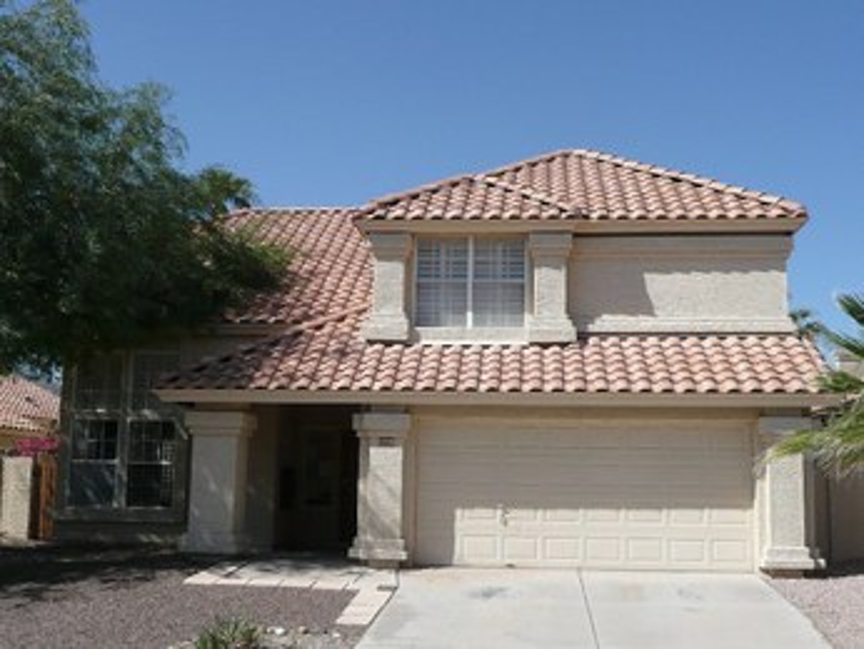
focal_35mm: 42
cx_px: 432
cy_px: 324
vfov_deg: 34.4
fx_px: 1049
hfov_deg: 44.8
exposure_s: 1/1000
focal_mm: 4.6
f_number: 3.3
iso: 100
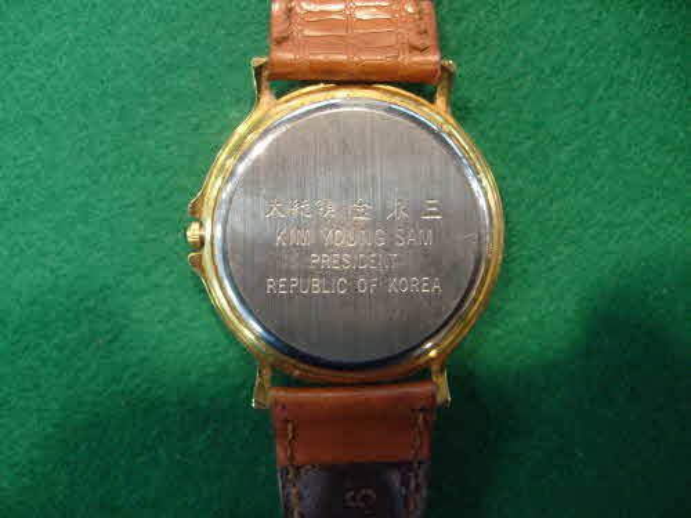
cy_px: 259
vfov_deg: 40.7
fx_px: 699
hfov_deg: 52.6
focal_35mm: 35
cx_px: 346
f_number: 2.8
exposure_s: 1/15
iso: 200
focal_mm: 5.8
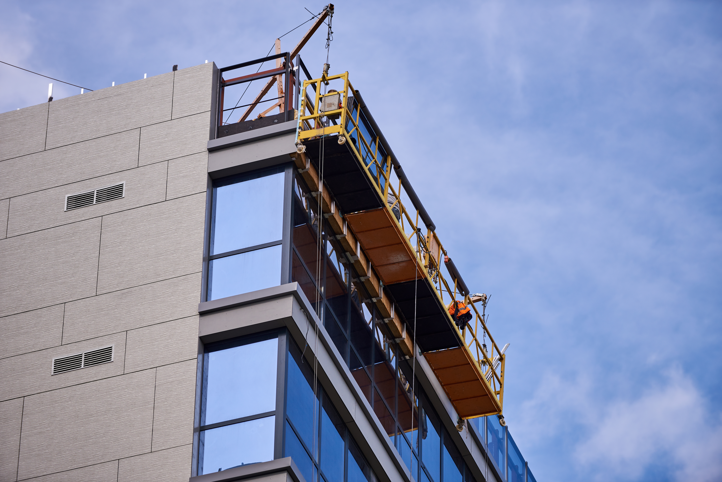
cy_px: 241
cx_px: 361
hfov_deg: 10.3
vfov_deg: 6.9
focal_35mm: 200
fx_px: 4012
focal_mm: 200
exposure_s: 1/1600
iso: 100
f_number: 5
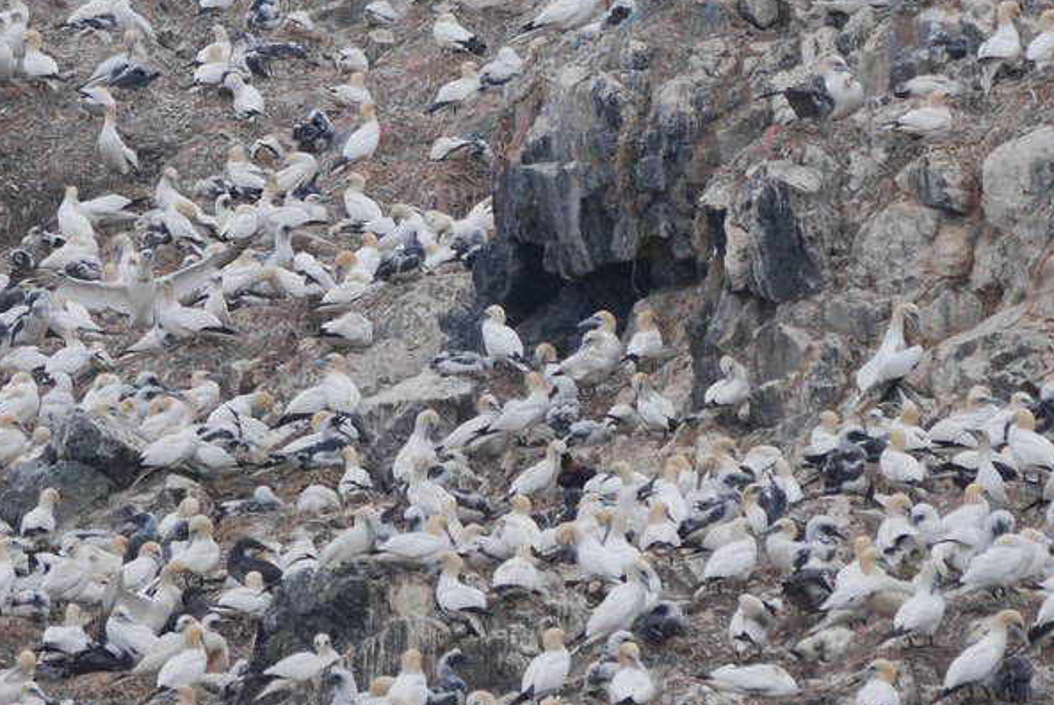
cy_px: 145
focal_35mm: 608
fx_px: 17818
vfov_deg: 2.3
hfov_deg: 3.4
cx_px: 506
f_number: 4.5
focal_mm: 150
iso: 200
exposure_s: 1/1000
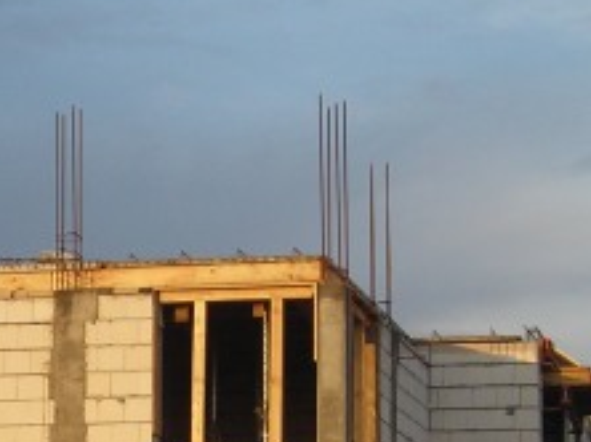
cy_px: 533
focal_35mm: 137
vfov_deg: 10.6
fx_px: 2336
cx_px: 40
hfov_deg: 14.3
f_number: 3.2
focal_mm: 6.3
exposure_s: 1/258
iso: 50
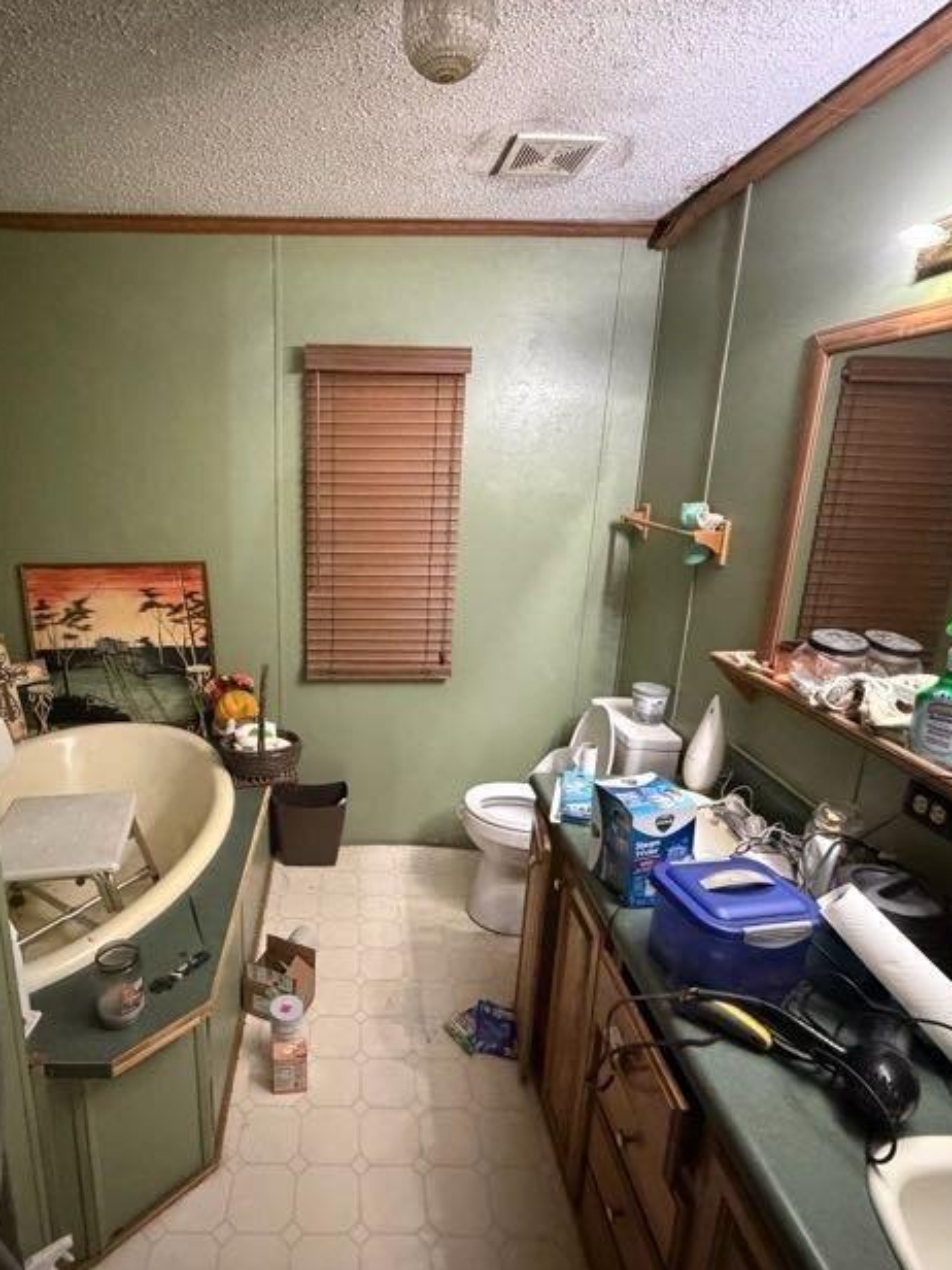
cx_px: 356
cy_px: 634
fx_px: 697
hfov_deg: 67.6
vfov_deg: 84.7
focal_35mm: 19
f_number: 2.2
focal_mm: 2.22
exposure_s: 1/40
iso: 1250
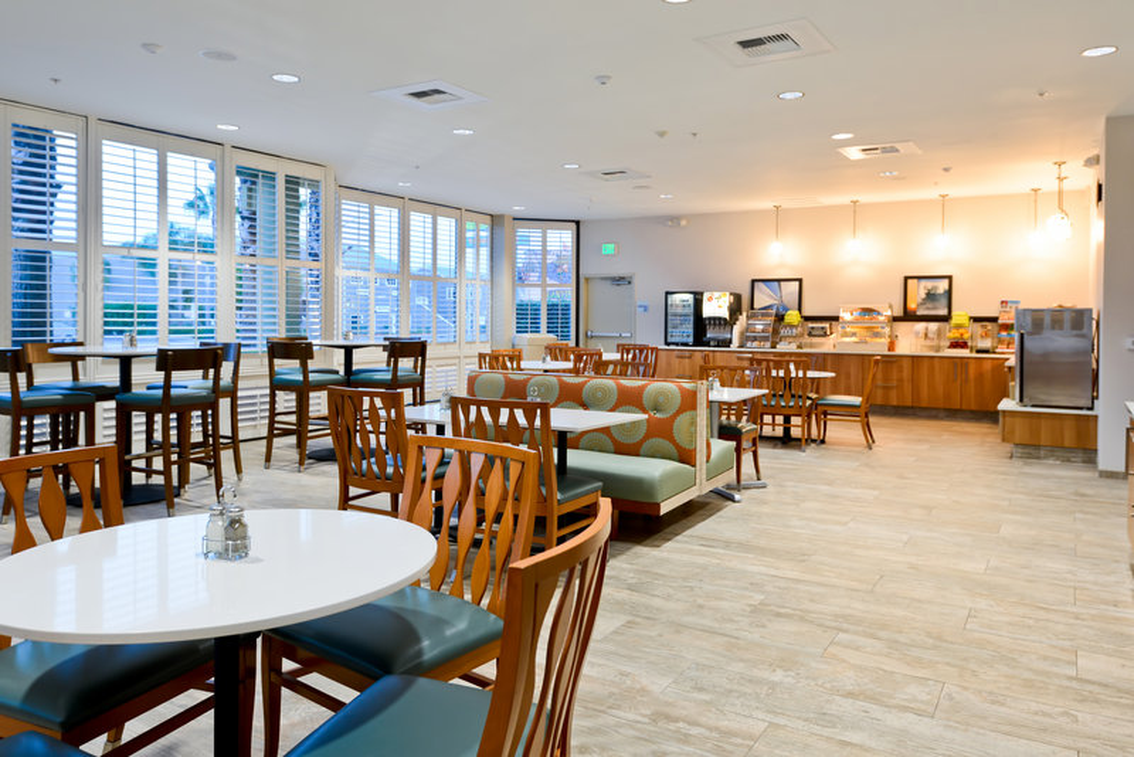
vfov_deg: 49.6
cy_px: 378
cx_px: 567
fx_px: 819
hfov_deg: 69.4
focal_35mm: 26
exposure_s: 1/15
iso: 400
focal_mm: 26
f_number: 5.6
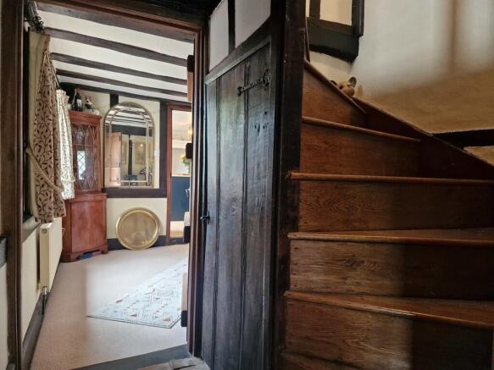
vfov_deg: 58.9
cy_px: 185
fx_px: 328
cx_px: 247
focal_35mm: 23
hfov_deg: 73.9
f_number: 1.8
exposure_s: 1/100
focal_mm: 6.4
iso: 500
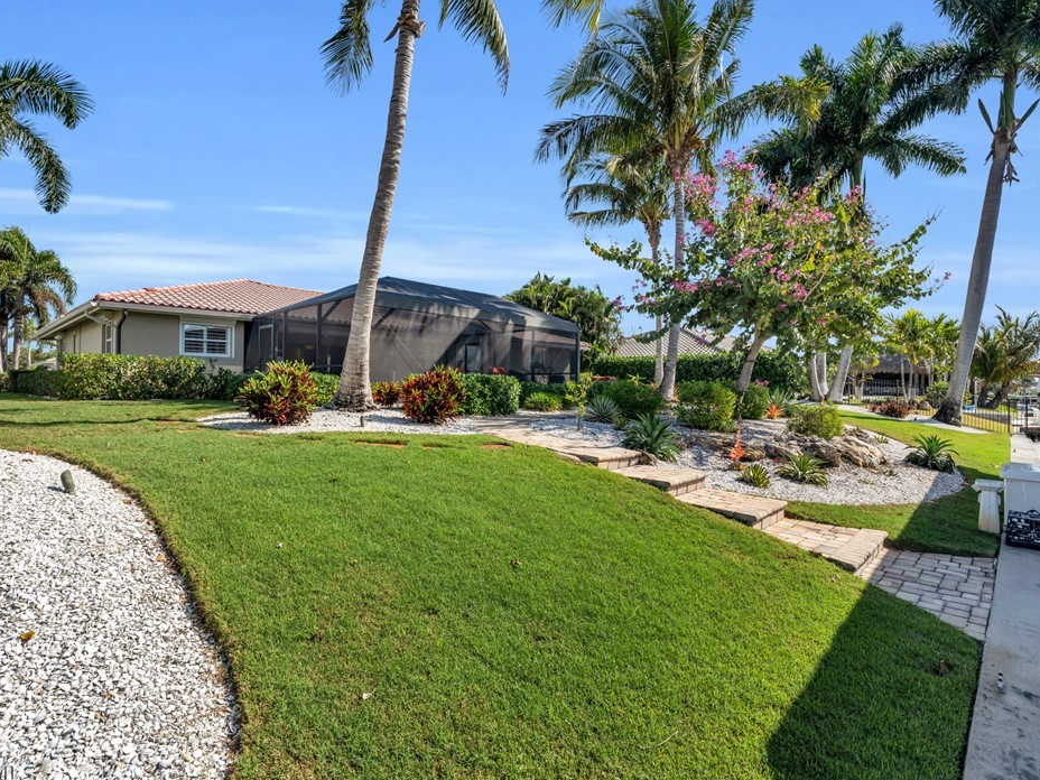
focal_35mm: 18
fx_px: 541
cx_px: 509
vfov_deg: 71.6
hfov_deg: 87.7
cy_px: 386
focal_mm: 16
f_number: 9
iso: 200
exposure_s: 1/400
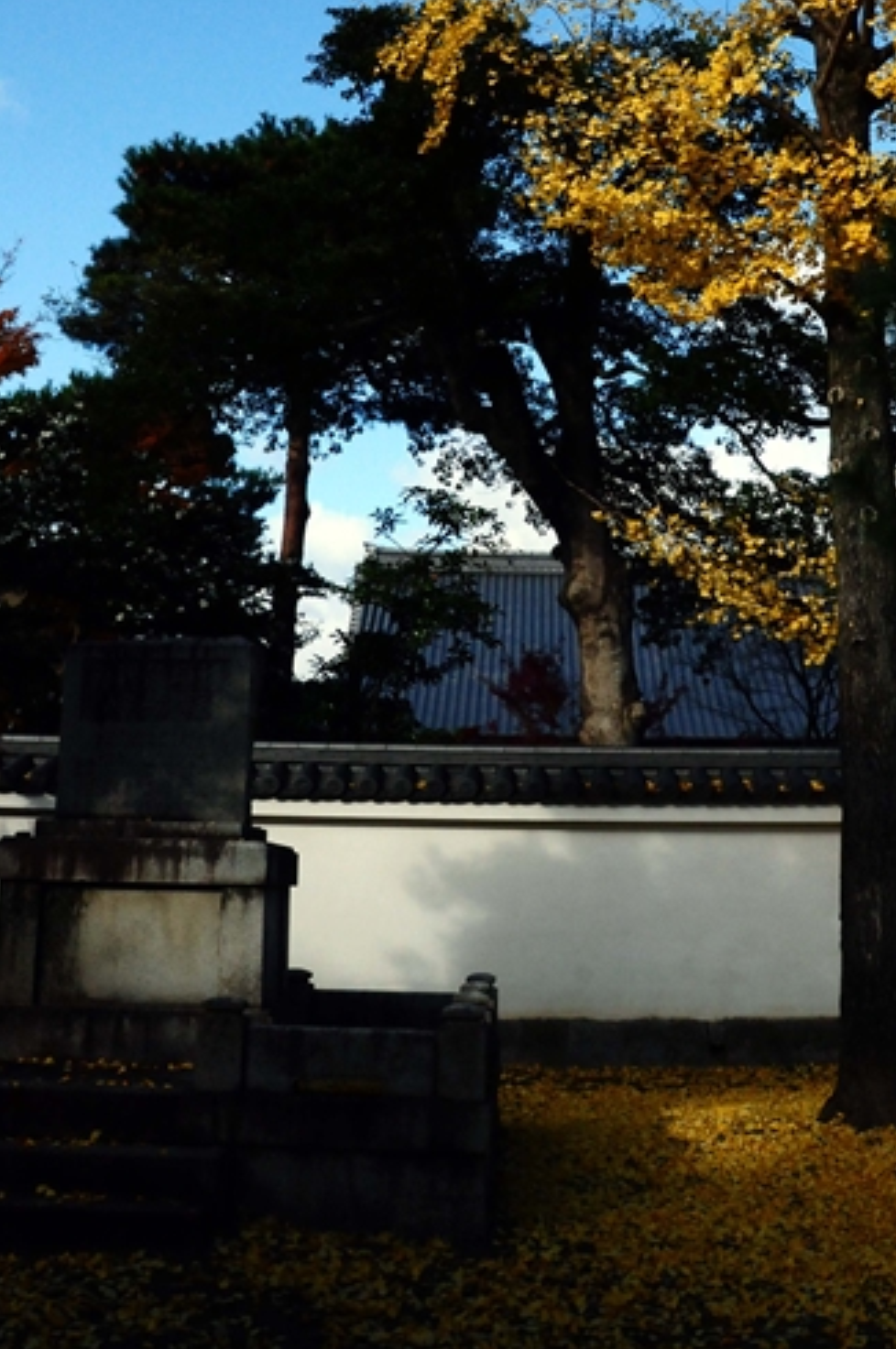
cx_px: 507
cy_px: 310
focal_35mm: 44
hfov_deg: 30.4
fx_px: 1647
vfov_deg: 42.9
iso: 1250
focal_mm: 18
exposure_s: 1/640
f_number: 13
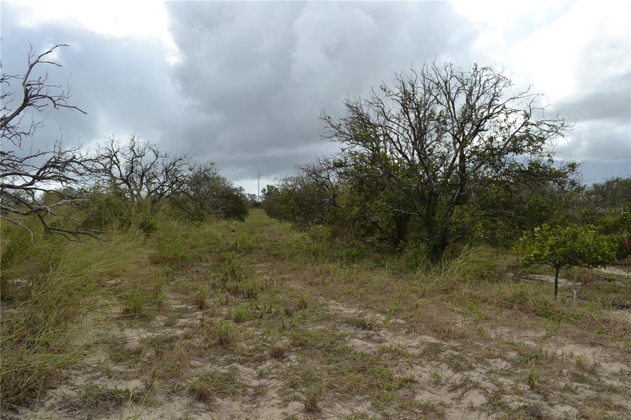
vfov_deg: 47.9
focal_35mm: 27
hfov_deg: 67.4
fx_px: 473
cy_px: 210
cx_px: 316
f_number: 9
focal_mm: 18
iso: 100
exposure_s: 1/200
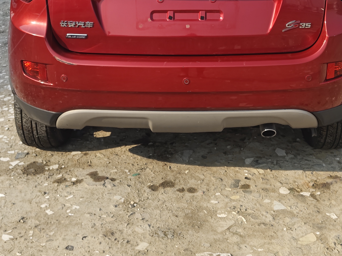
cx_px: 190
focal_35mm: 51
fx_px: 504
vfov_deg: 26.8
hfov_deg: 37.4
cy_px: -7
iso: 71
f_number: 1.88
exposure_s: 1/574
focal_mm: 5.56
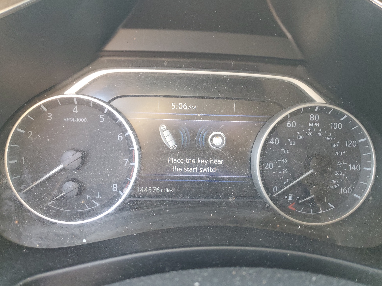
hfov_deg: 65.3
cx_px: 188
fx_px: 298
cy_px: 146
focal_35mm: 27
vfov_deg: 51.4
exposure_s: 1/60.2
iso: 153
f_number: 1.5
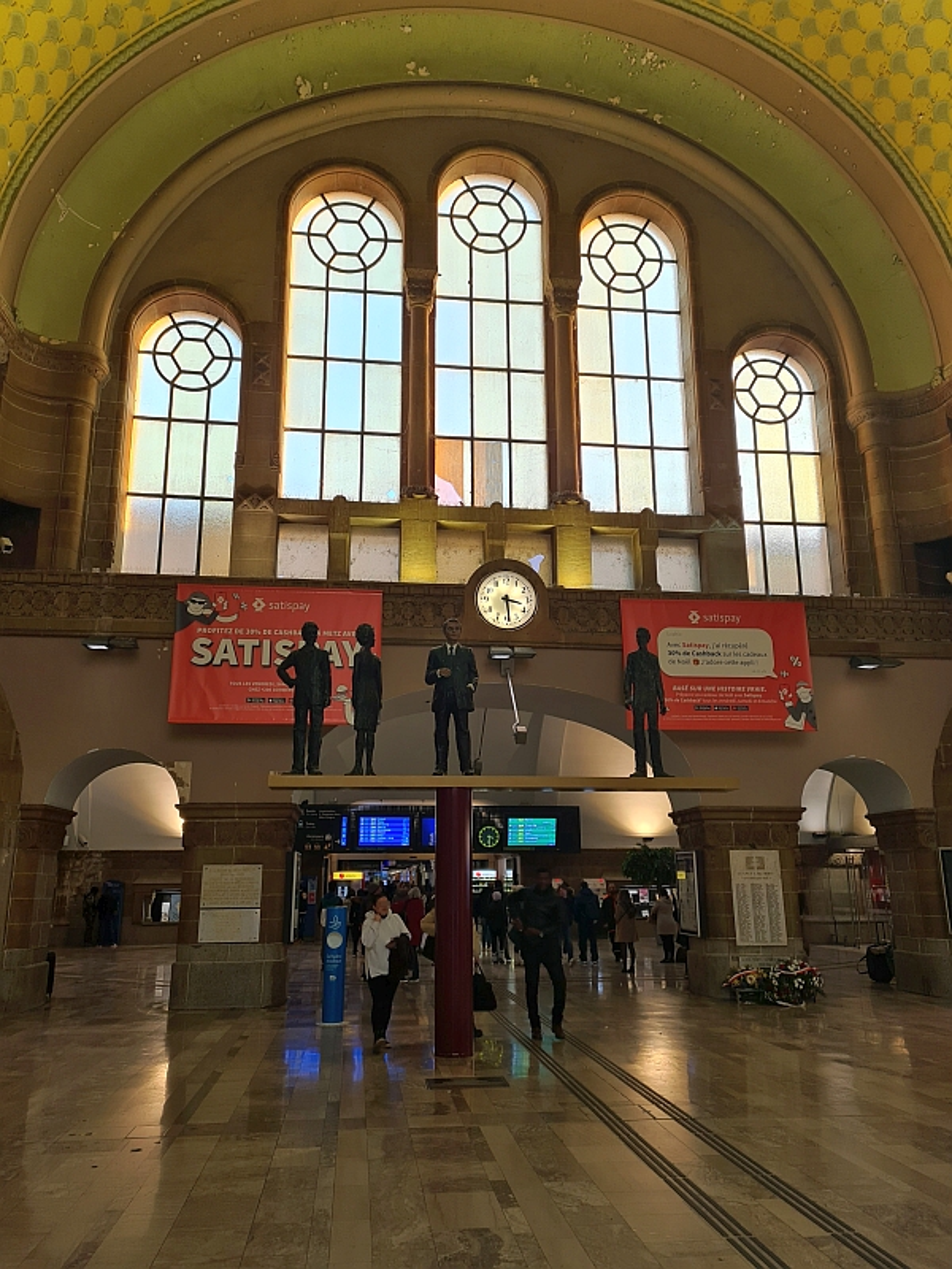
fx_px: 953
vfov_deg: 67.3
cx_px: 476
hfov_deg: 53.1
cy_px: 634
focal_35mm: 26
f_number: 1.8
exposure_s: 1/101
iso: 50
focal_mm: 5.4
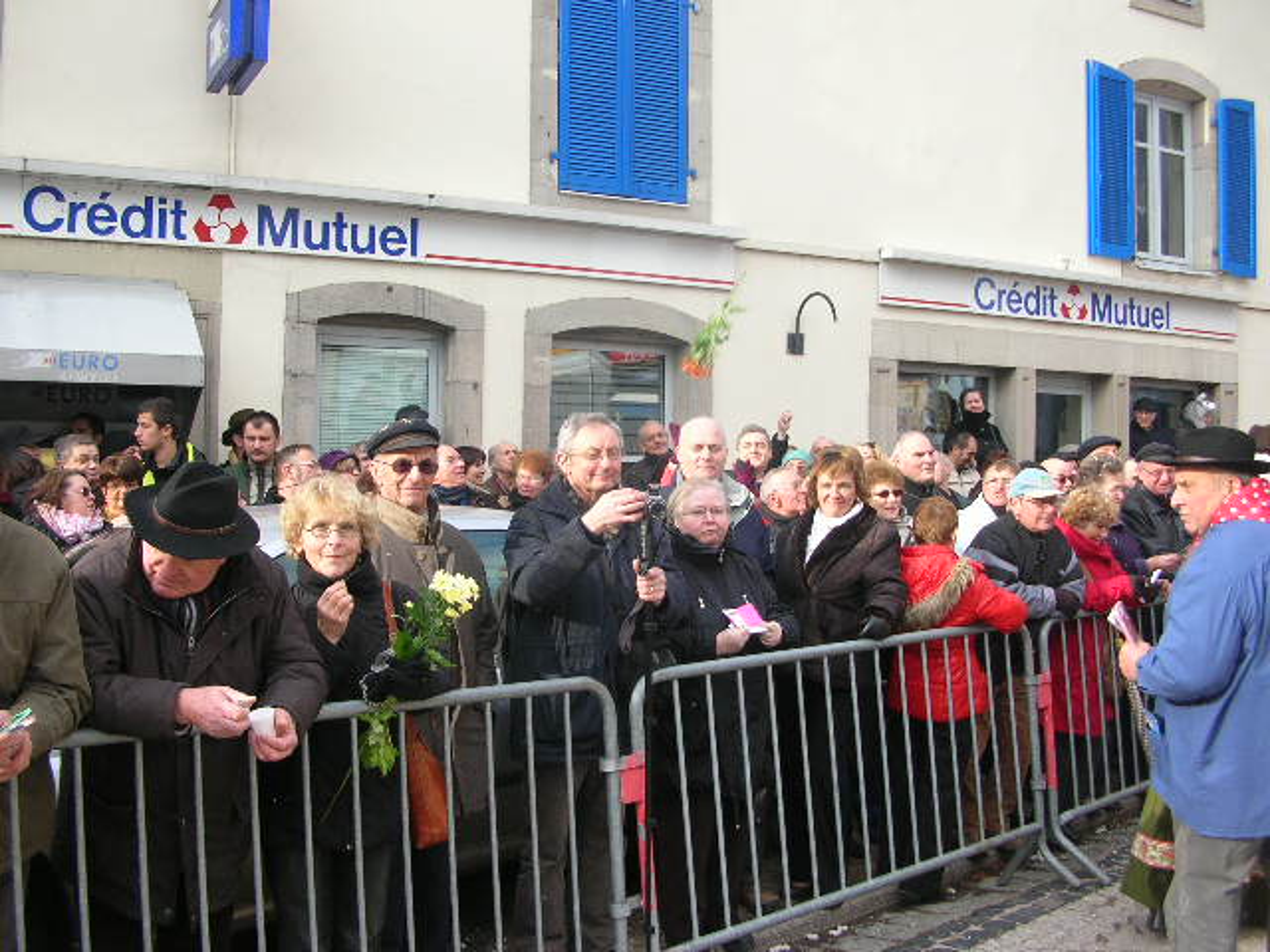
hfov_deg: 52.6
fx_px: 1284
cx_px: 635
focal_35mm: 35
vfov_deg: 40.7
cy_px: 476
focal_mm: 5.8
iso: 50
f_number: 2.8
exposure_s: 1/174
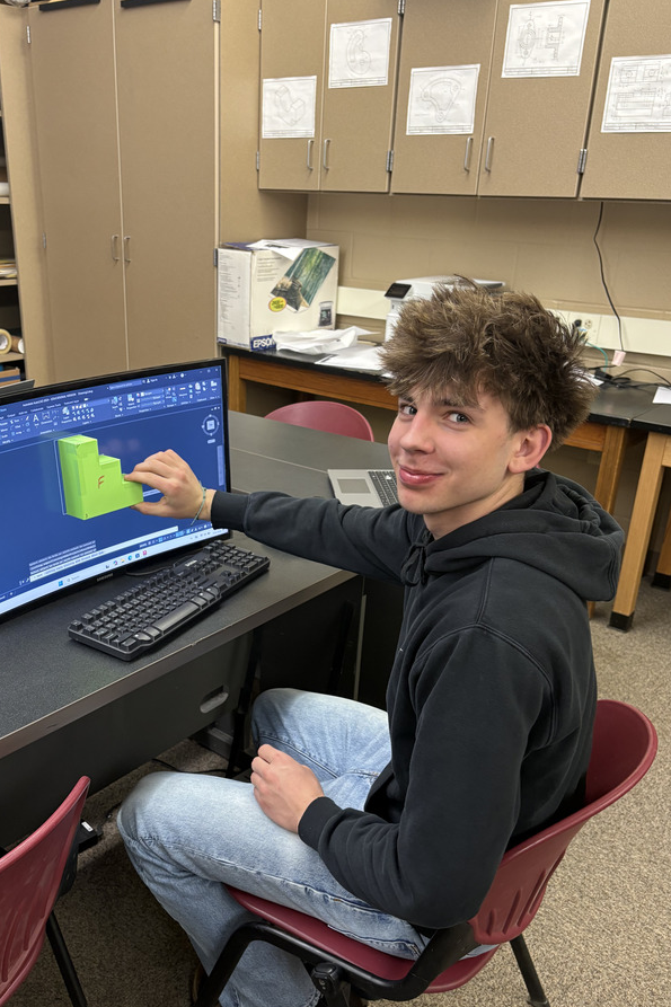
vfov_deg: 60.1
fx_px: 867
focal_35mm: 31
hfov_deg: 42.1
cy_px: 573
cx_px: 266
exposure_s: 1/60
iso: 160
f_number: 1.6
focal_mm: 5.96
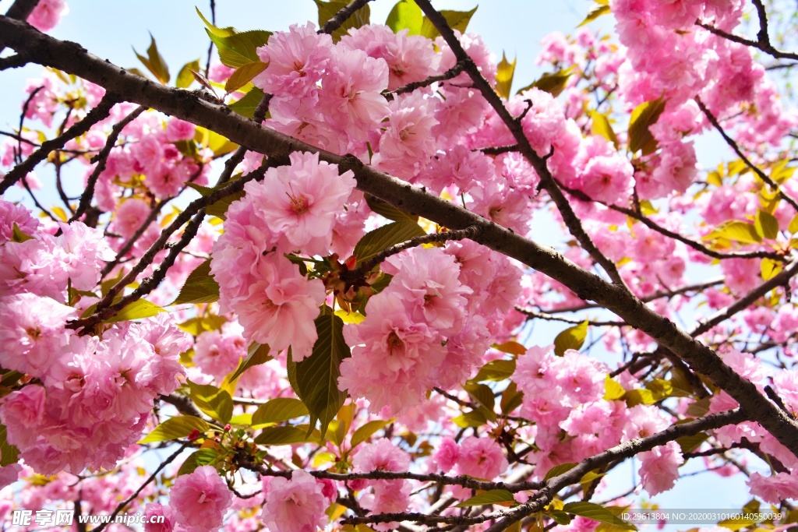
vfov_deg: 35.5
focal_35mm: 38
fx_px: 831
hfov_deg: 51.3
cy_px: 266
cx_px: 399
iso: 200
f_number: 7.1
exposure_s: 1/250
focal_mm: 25
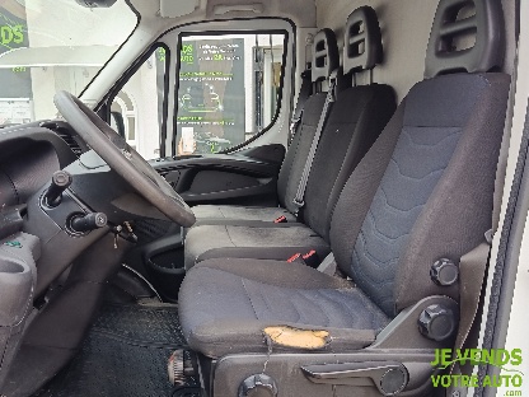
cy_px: 198
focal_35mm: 33
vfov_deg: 42.9
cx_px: 264
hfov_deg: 55.4
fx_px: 504
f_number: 1.7
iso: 463
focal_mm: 5.24
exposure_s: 1/100
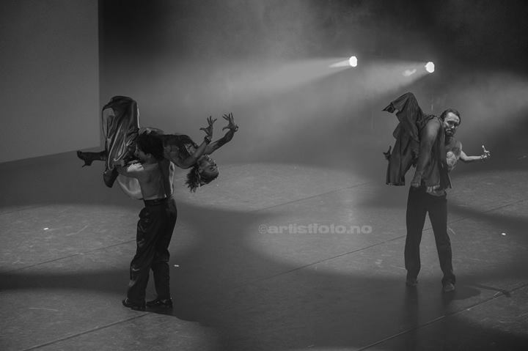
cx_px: 264
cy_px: 176
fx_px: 1348
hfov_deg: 22.2
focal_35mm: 92
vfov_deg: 14.8
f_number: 2.8
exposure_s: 1/640
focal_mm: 92
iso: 2500
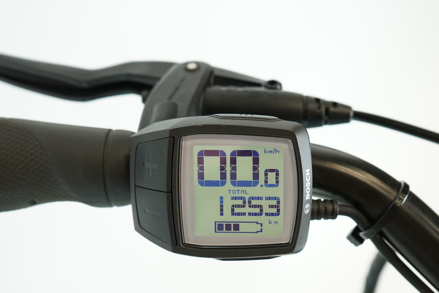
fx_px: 646
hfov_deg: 37.5
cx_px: 242
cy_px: 194
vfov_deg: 25.4
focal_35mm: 53
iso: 2500
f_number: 5.6
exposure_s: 1/200
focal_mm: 39
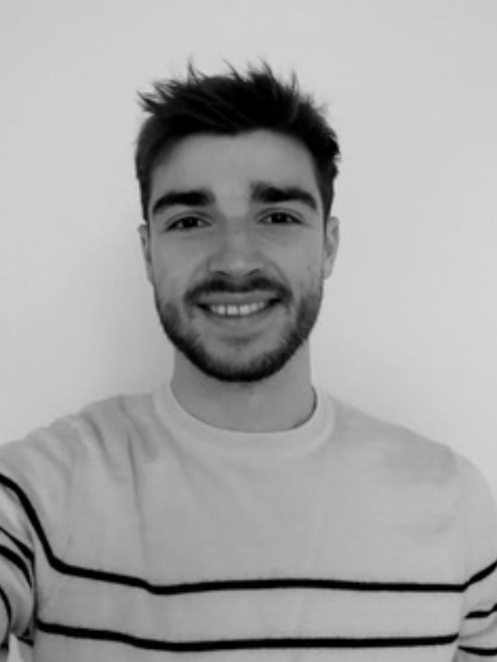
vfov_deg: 60.0
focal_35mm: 30
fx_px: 574
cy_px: 331
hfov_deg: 46.8
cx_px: 248
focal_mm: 2.7
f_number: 2.2
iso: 50
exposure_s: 1/50
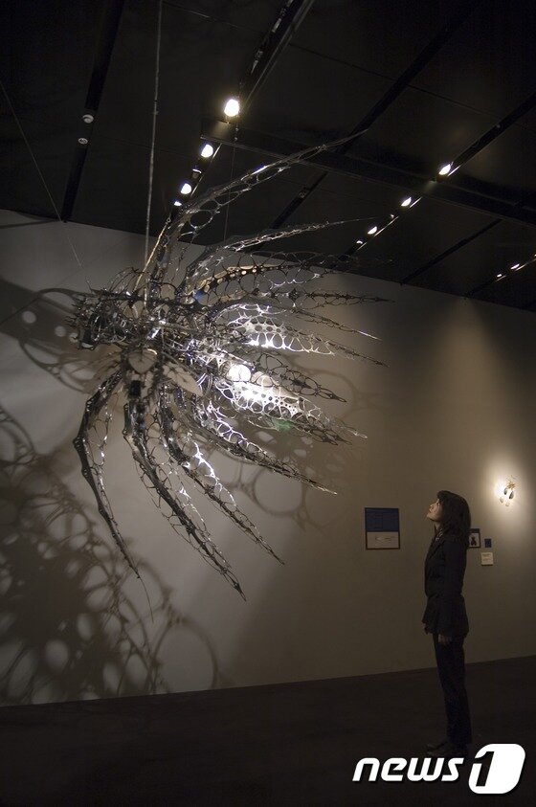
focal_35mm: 27
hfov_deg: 47.8
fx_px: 604
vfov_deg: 67.4
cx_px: 268
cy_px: 404
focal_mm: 18
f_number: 2.8
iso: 250
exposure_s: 1/5
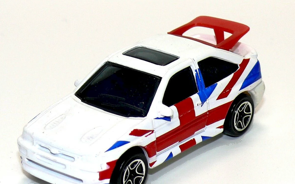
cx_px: 147
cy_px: 109
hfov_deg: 16.7
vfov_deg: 10.5
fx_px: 1005
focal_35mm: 125
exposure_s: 1/40
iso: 100
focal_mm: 14.3
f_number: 4
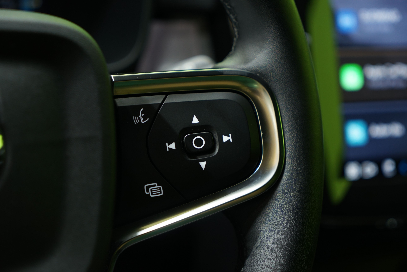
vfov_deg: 19.5
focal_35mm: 70
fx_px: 791
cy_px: 136
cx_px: 204
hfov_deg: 28.8
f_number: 4.5
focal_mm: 70
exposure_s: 1/20
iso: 800
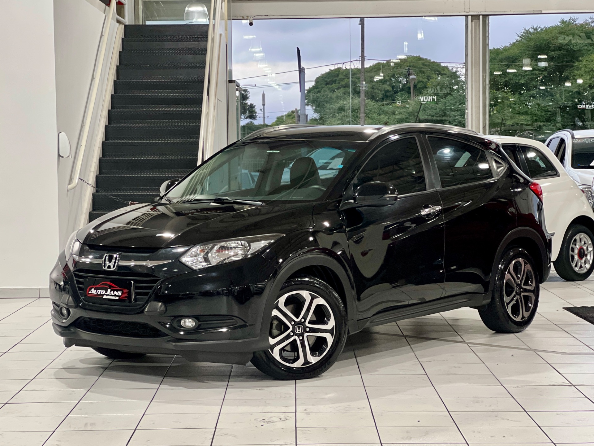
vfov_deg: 19.1
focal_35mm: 77
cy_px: 223
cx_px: 297
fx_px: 1321
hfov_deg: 25.3
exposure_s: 1/40
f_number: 2.8
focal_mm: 9
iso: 320
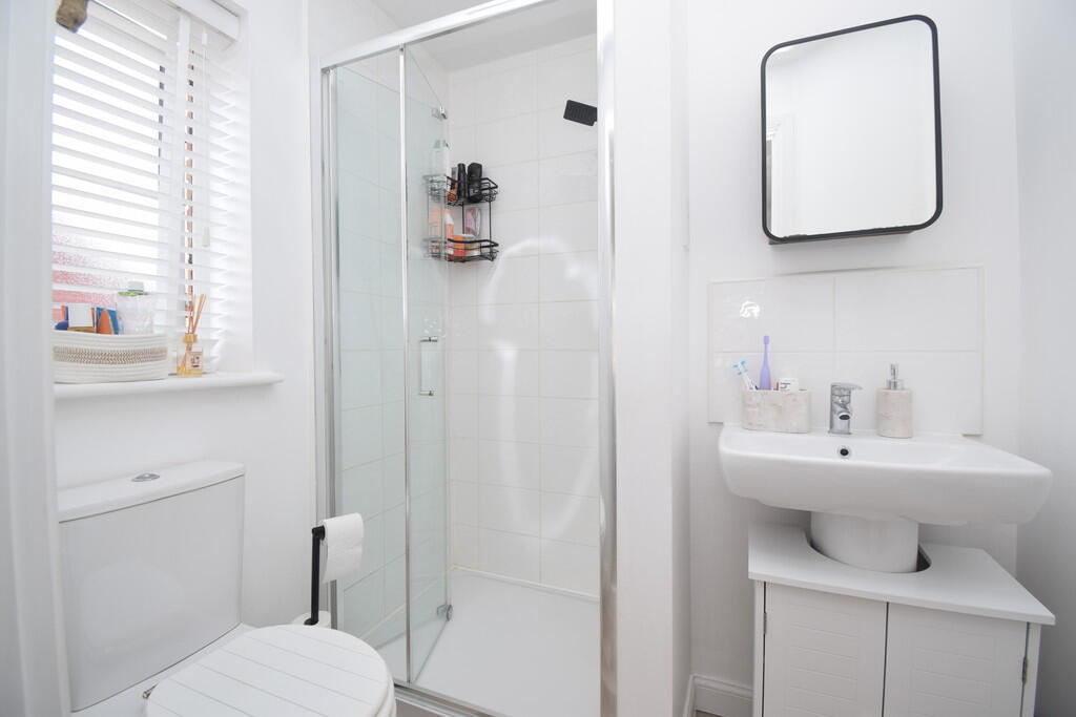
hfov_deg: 100.4
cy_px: 358
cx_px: 538
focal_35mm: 15
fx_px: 448
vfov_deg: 77.3
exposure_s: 1/125
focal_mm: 10
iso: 400
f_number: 5.6
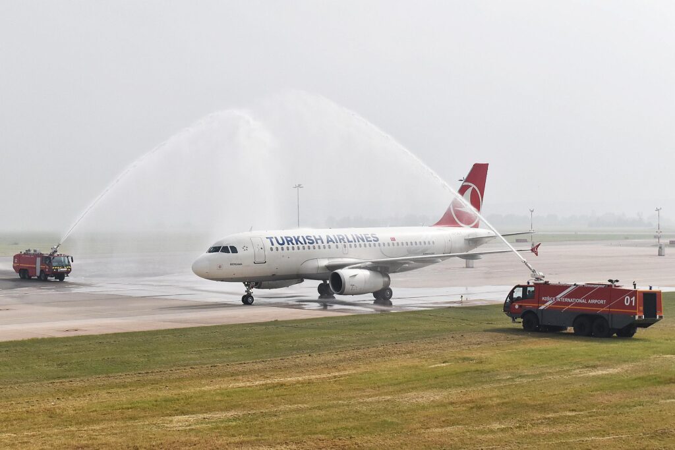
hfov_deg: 38.9
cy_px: 225
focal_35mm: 51
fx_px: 956
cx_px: 338
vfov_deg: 26.5
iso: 500
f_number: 9
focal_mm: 34
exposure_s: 1/3200
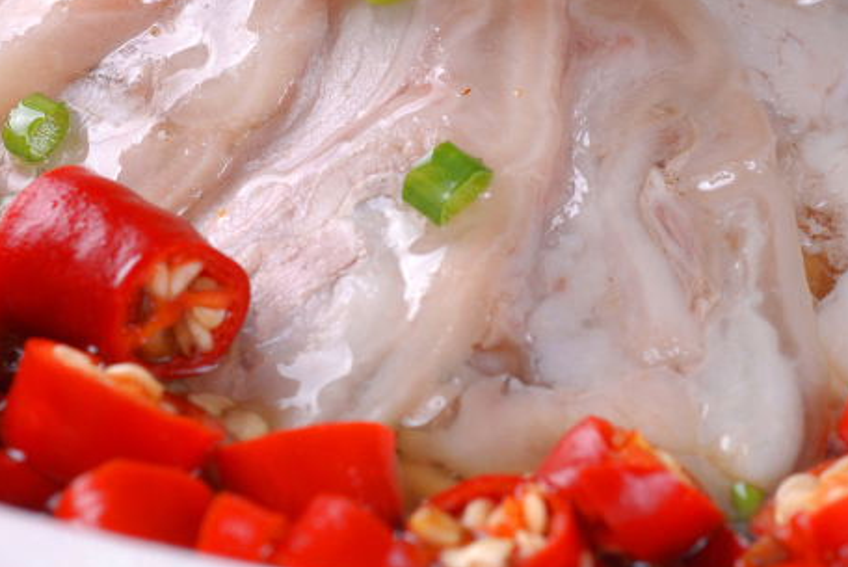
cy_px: 51
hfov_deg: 10.2
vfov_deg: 6.8
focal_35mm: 202
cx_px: 500
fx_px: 4763
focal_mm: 60
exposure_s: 1/200
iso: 100
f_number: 10
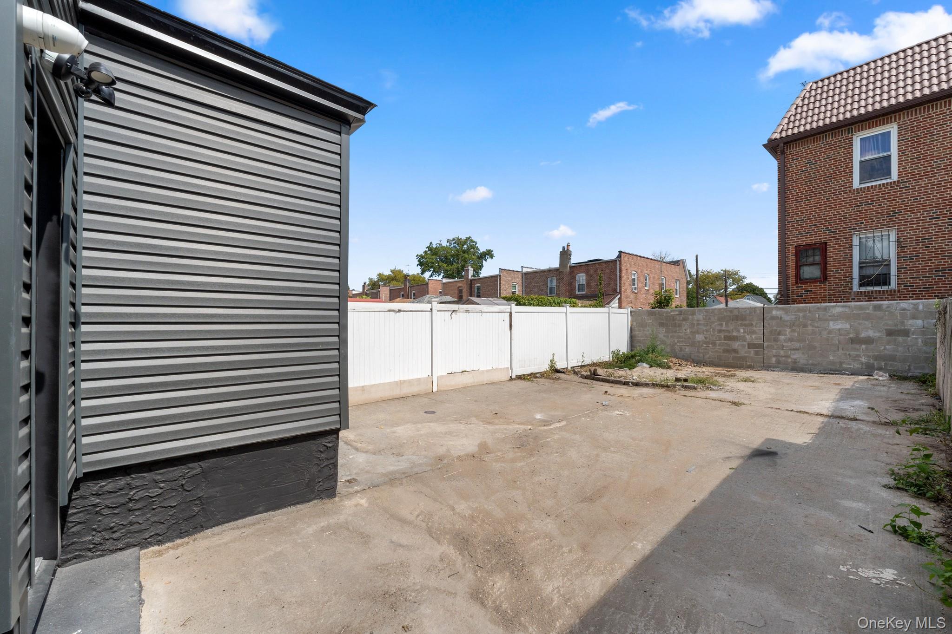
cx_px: 476
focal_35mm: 14
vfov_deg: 81.2
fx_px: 370
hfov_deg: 104.3
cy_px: 317
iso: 640
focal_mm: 14
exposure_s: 1/1000
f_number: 10
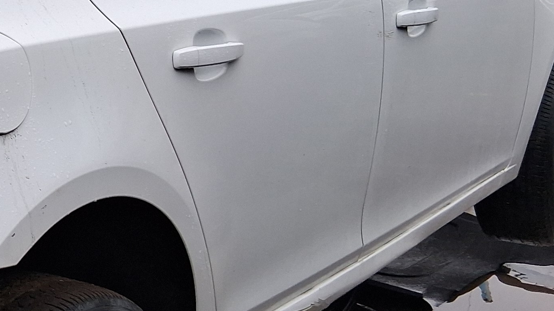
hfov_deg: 22.4
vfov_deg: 14.4
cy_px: 106
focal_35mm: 84
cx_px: -186
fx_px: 1234
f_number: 1.8
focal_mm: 3.98
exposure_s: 1/100
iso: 50
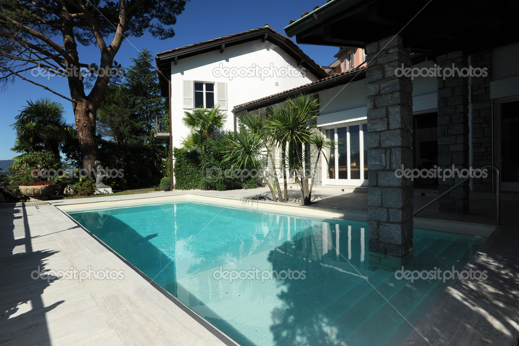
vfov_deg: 64.5
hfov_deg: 86.9
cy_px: 173
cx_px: 260
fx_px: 274
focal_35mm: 19
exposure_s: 1/200
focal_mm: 19
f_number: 18
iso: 200
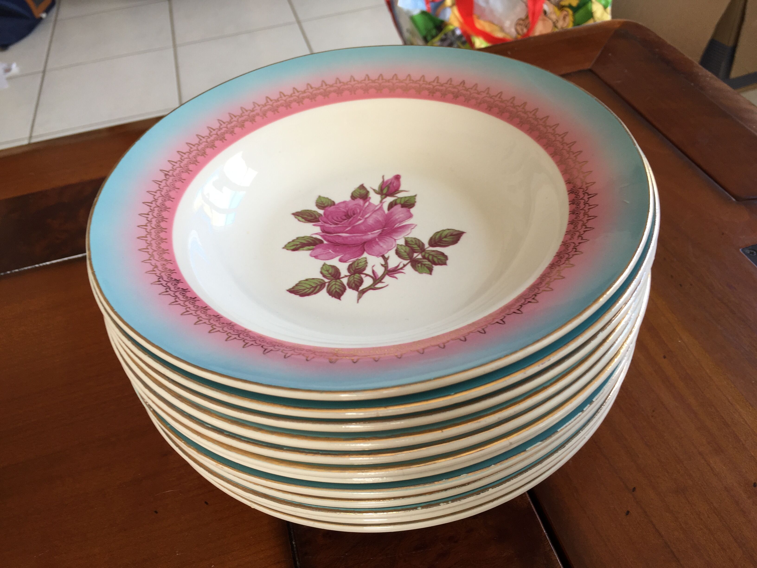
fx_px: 634
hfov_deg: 61.7
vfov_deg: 48.2
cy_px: 284
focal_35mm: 29
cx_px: 378
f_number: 2.2
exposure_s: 1/50
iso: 32
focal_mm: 4.15
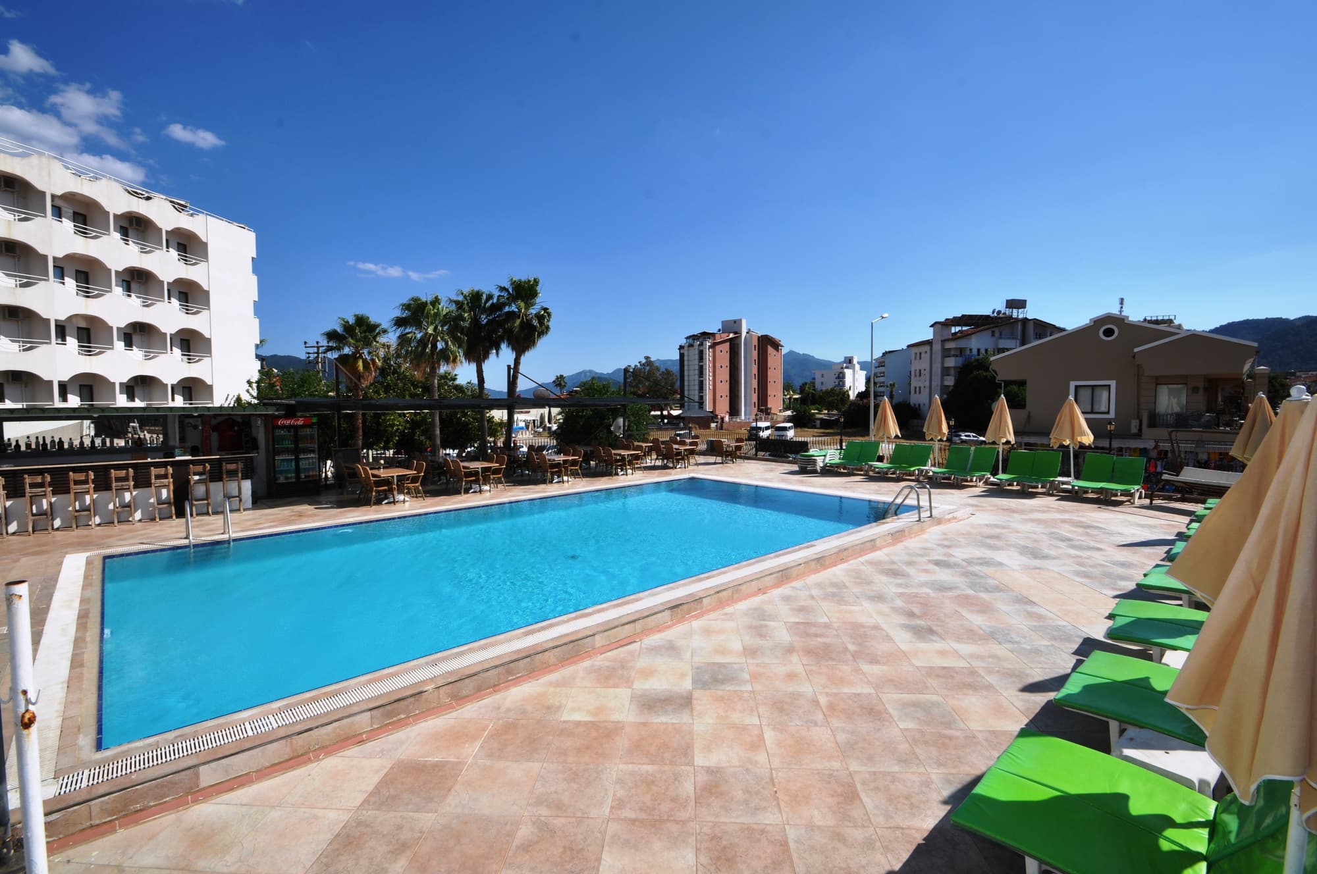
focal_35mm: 15
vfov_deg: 77.2
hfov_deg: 100.5
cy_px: 437
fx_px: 548
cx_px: 658
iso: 200
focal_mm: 10
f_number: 16
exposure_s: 1/200
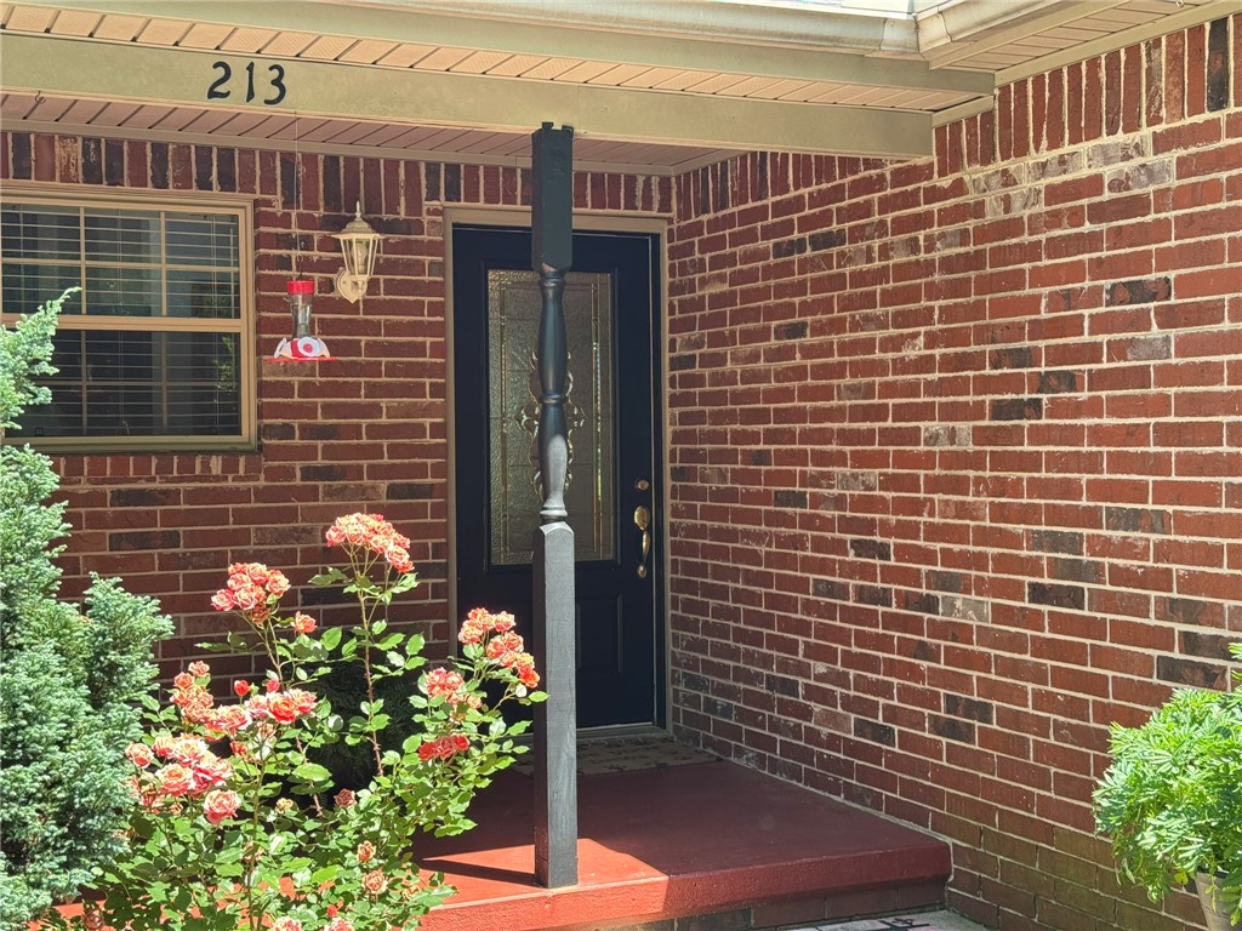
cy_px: 466
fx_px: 1722
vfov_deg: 30.3
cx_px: 621
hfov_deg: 39.7
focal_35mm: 48
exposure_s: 1/232
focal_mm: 6.76
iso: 64
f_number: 1.78
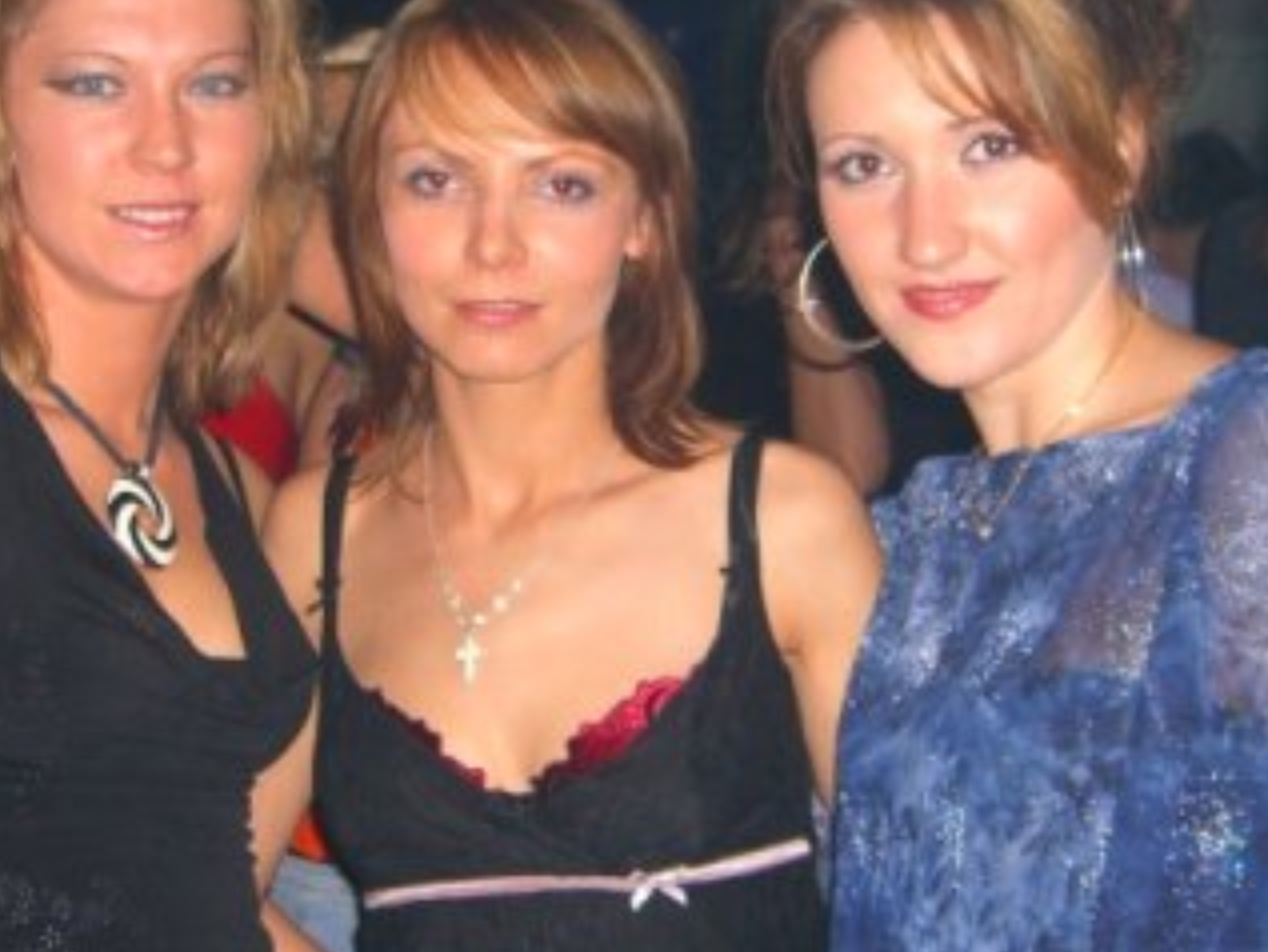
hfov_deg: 27.0
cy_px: 444
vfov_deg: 20.5
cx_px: 600
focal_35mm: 72
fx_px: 2638
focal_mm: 7.9
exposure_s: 1/60
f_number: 2.8
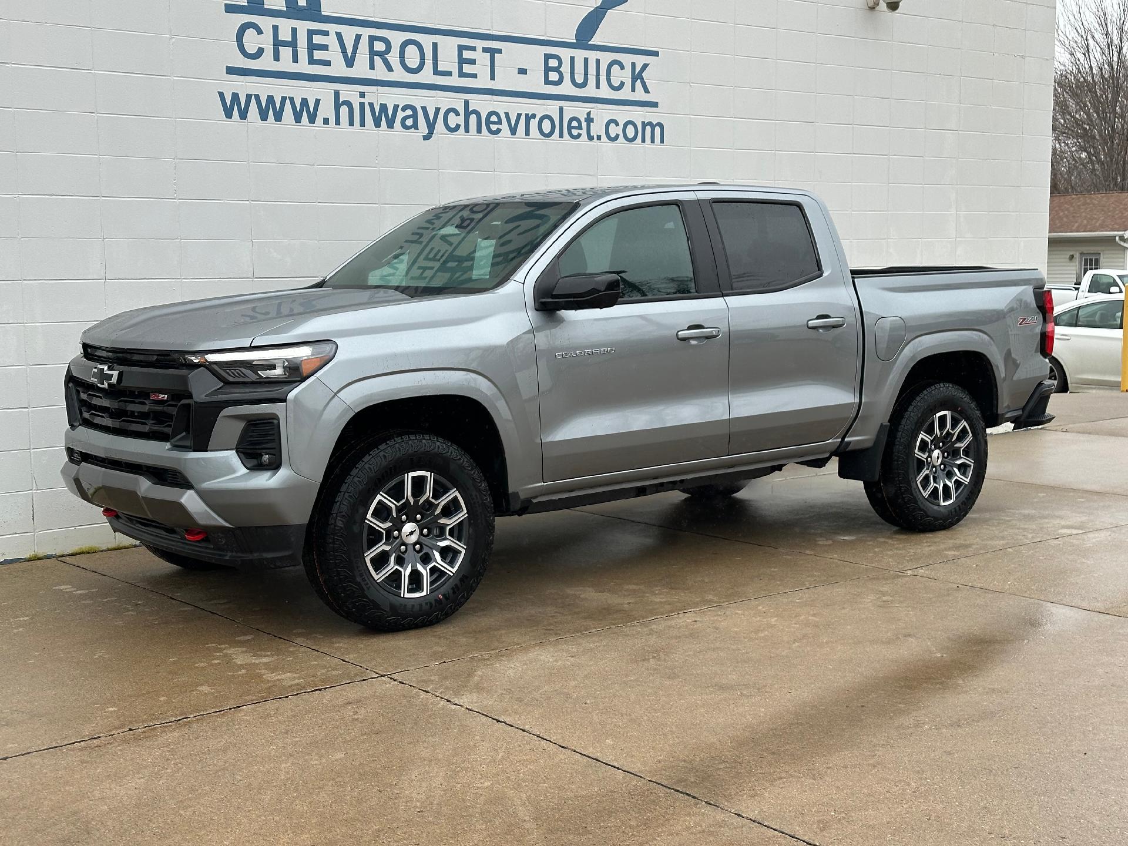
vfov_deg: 30.3
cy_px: 423
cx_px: 564
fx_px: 1564
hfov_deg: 39.7
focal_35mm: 48
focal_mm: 6.86
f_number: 1.78
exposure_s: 1/604
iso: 64
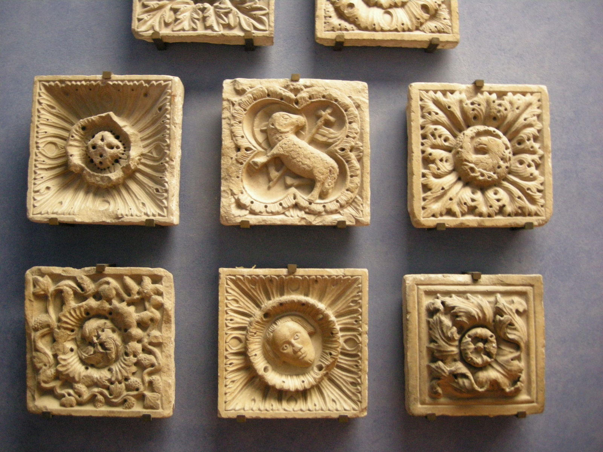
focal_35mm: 36
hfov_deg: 51.4
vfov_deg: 39.7
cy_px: 226
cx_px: 302
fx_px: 627
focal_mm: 7.5
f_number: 2.7
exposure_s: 1/18
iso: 400
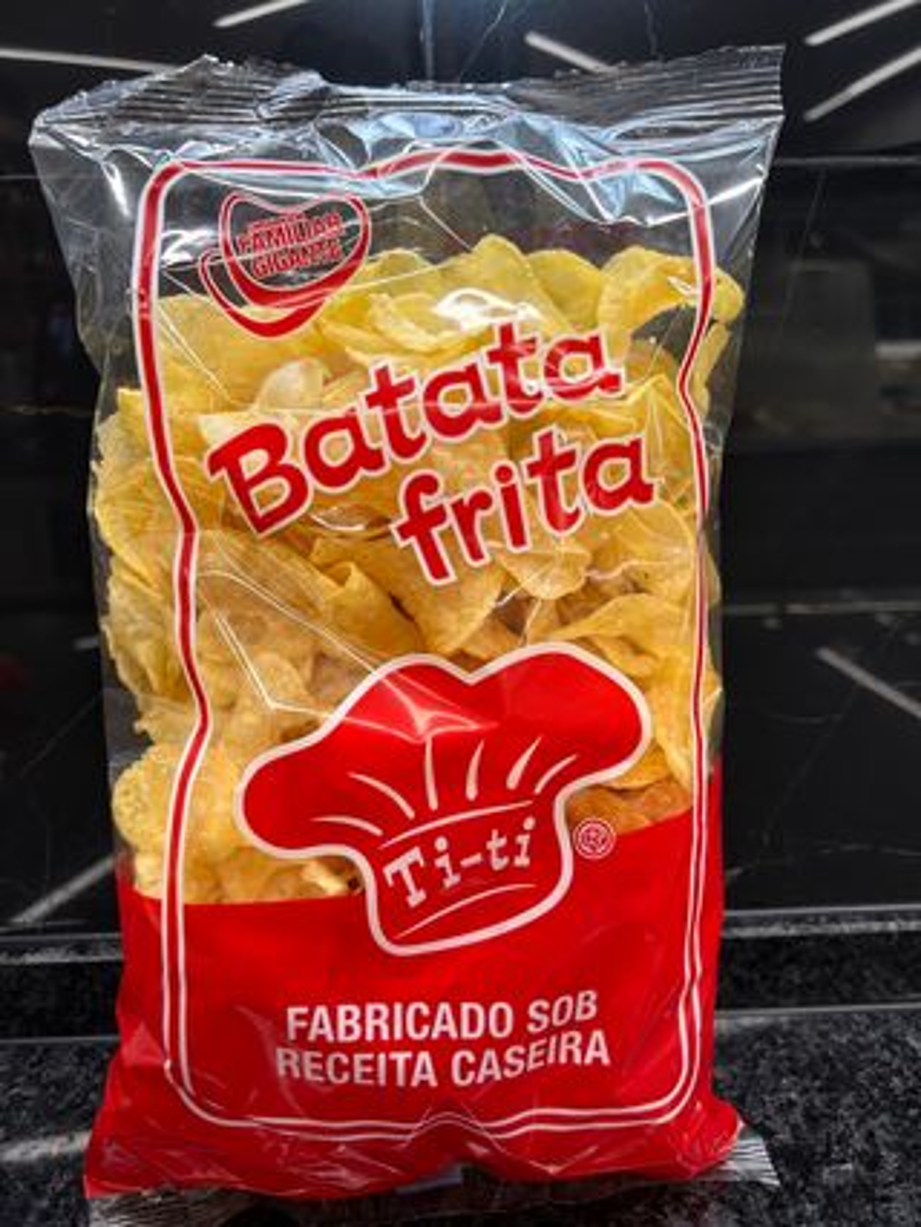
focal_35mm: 26
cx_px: 460
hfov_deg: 53.1
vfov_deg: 67.3
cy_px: 614
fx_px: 921
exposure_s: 1/100
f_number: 1.5
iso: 50
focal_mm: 5.7
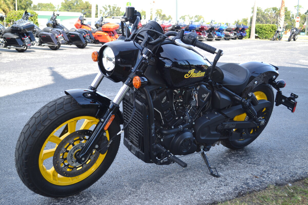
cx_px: 154
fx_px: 385
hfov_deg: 43.6
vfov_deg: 29.9
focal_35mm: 45
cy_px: 102
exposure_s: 1/125
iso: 125
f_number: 4.5
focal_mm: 30
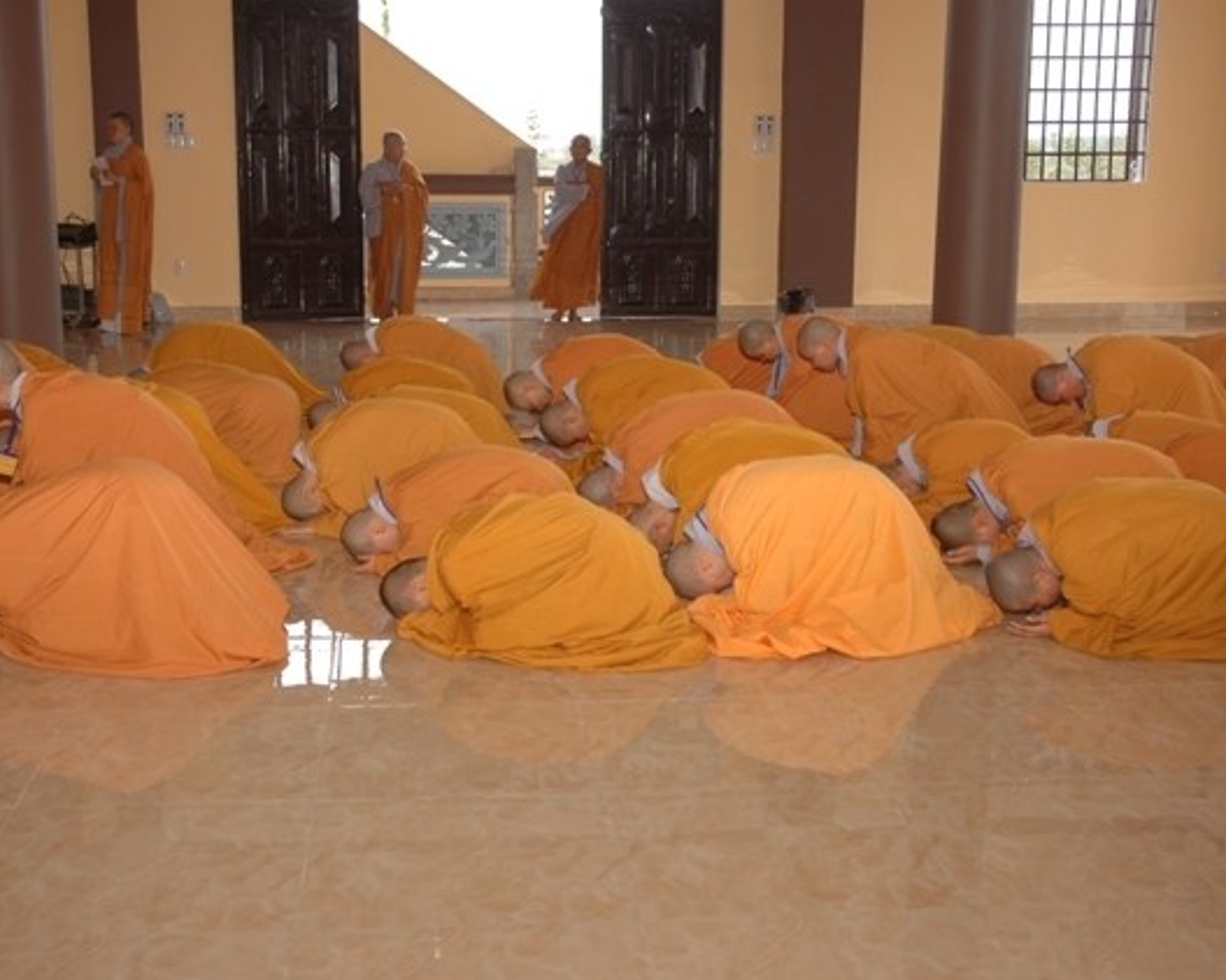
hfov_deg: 37.6
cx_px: 582
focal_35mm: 50
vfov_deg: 30.5
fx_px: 1798
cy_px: 491
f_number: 5
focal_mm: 29
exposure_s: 1/100
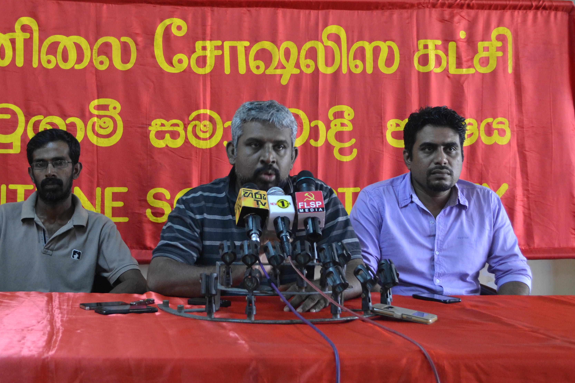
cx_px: 224
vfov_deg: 25.0
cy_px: 138
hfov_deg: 36.7
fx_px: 862
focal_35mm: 54
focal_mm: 26
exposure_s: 1/15
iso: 1400
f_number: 4.2
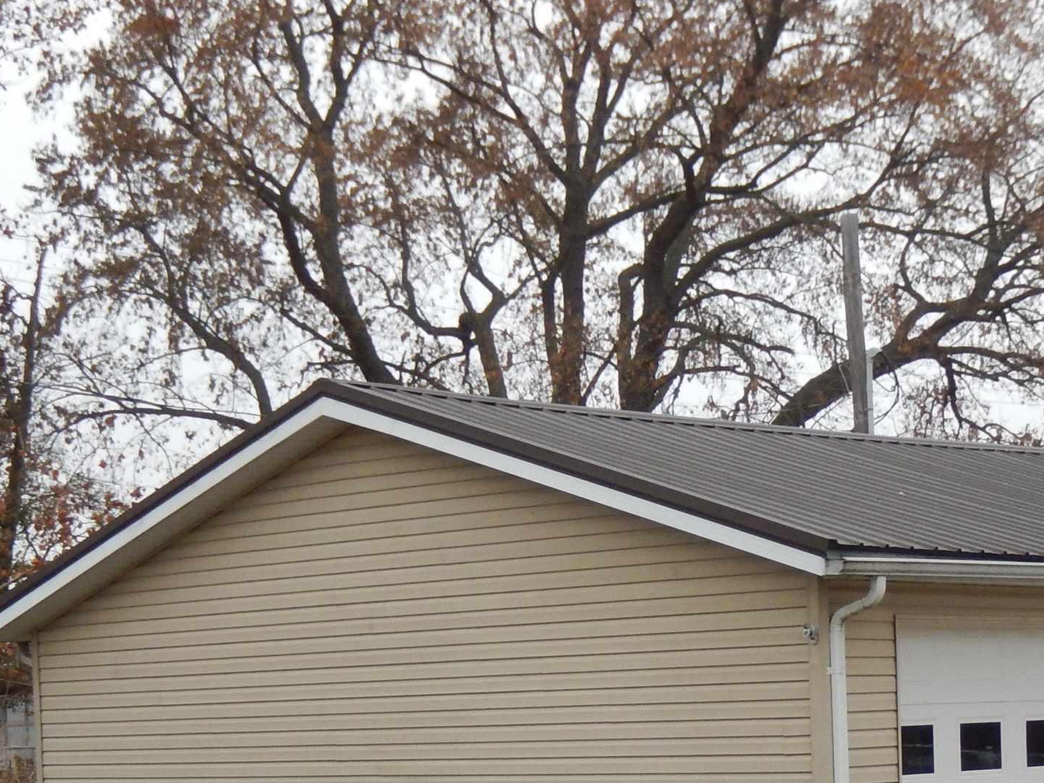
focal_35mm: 88
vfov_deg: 16.4
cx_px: 628
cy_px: 774
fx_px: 2654
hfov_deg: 22.2
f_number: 4.2
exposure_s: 1/250
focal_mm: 7.3
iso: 280
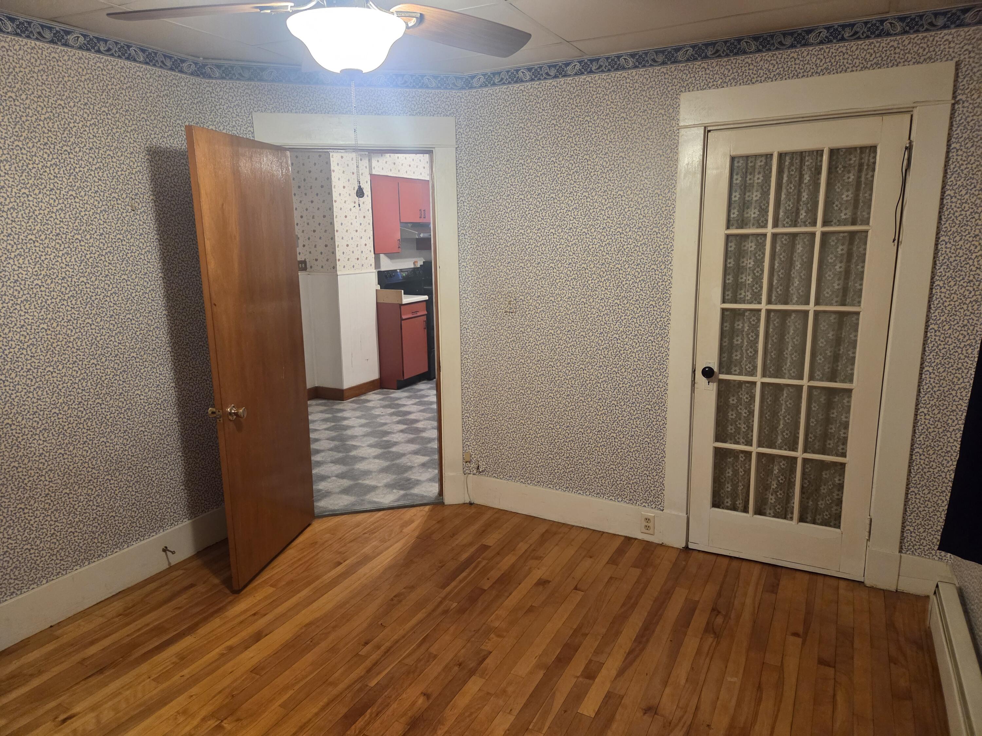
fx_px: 652
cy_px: 368
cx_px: 491
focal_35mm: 23
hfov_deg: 73.9
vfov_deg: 58.9
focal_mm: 5.4
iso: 1250
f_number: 1.8
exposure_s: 1/120
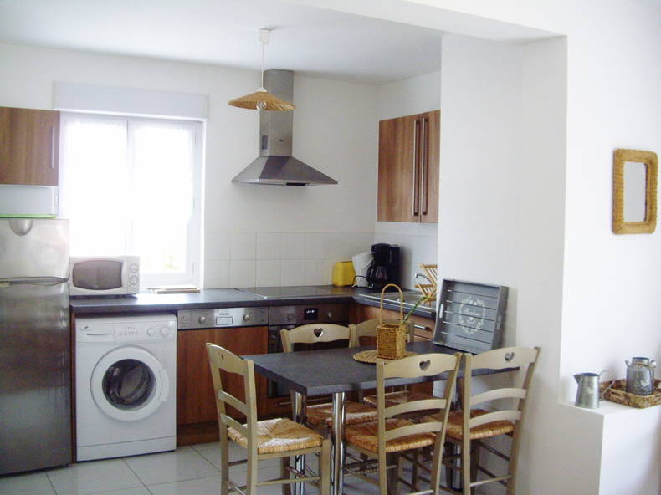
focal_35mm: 38
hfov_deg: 49.0
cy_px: 248
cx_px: 330
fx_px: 725
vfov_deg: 37.7
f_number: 2.8
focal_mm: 7.9
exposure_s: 1/80
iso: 400
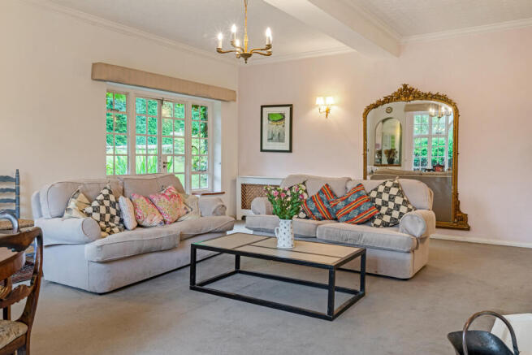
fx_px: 414
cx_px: 266
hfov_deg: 65.5
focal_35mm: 28
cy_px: 178
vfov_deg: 46.4
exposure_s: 1/20
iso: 400
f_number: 5.6
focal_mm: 28
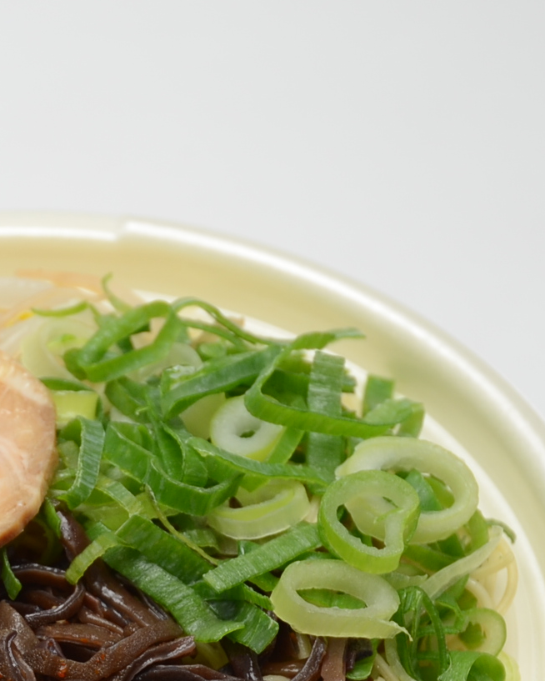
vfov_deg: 11.9
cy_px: 661
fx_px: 3245
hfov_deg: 9.6
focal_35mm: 161
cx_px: 68
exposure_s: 1/25
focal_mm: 38
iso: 200
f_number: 5.6
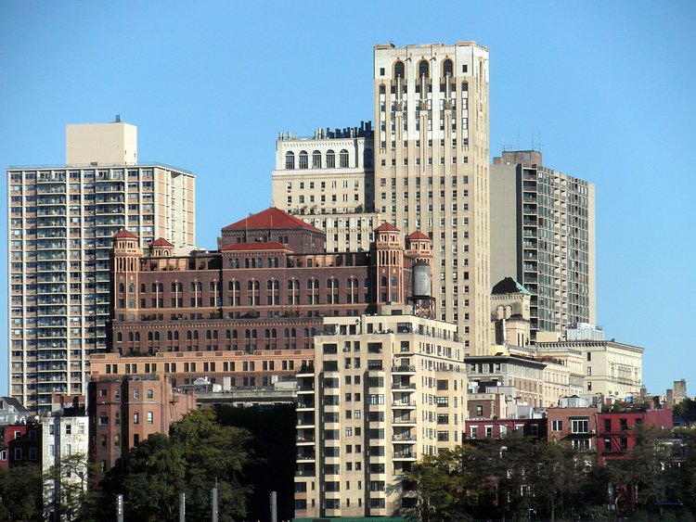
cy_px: 261
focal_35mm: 306
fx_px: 6154
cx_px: 348
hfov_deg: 6.5
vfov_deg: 4.9
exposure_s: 1/350
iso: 80
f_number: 7
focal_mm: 49.7
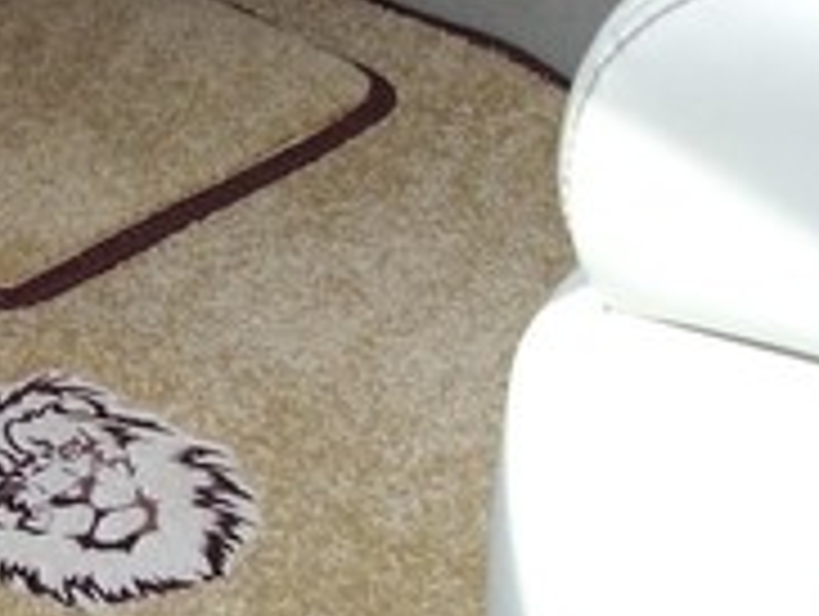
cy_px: 268
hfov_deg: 22.4
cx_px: -45
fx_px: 1966
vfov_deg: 17.8
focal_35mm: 83
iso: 80
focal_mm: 6
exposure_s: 1/250
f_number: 2.7
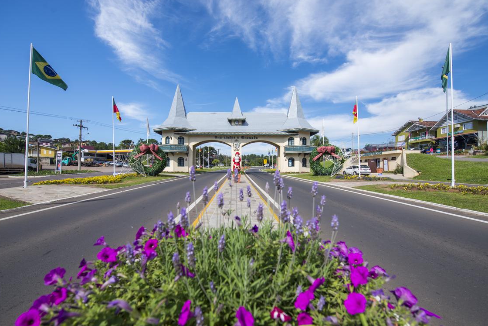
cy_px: 172
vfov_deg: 77.3
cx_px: 241
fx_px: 203
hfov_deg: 100.4
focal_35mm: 15
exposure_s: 1/640
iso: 100
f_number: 5.6
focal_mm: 14
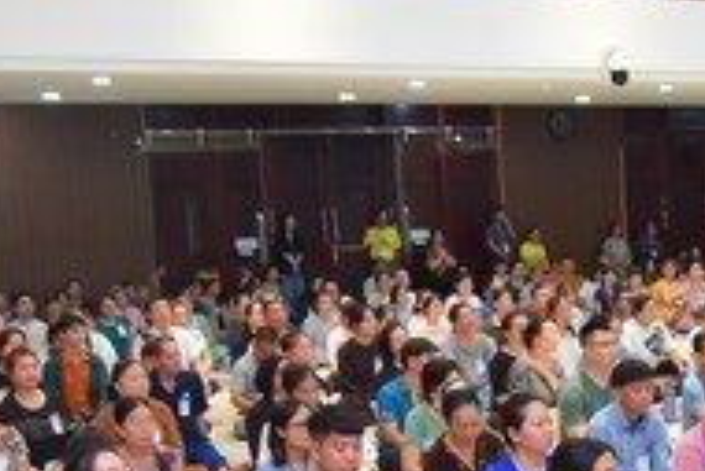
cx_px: 883
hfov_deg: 22.5
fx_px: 1607
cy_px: 465
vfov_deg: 16.4
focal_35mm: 82
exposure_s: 1/100
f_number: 5
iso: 1250
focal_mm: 24
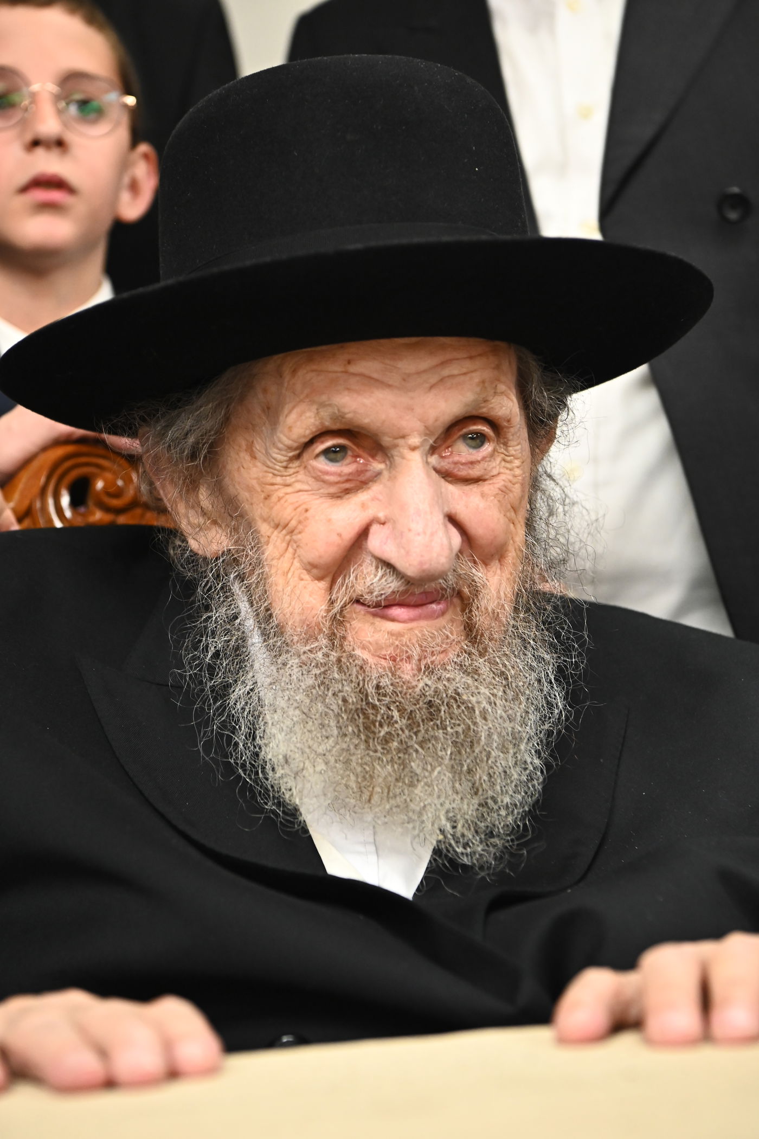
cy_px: 570
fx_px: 2214
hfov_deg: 19.5
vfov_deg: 28.8
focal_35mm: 70
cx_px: 380
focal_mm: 70
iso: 3200
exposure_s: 1/200
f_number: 5
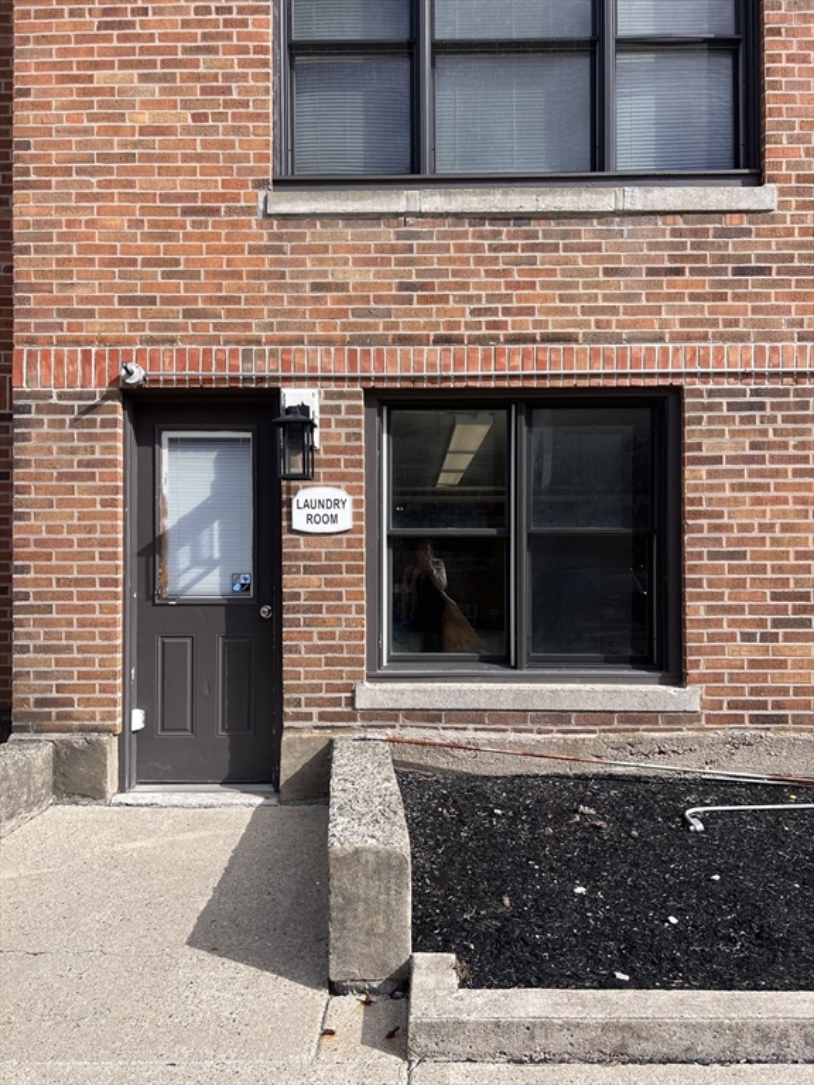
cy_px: 542
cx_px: 407
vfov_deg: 67.3
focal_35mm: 26
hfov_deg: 53.1
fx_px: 815
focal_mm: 5.7
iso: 50
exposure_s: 1/2915
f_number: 1.5
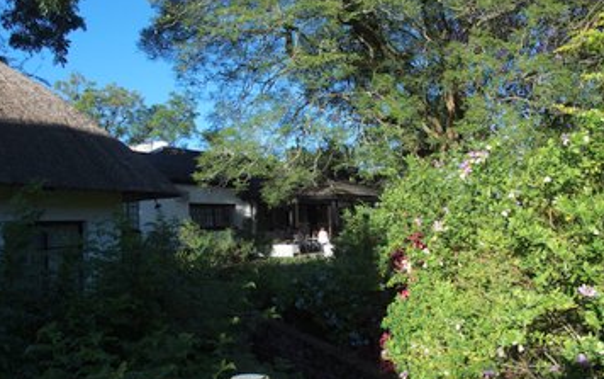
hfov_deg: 62.9
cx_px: 302
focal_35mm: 30
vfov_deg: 41.9
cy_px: 194
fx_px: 494
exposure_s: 1/800
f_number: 3.5
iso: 100
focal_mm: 6
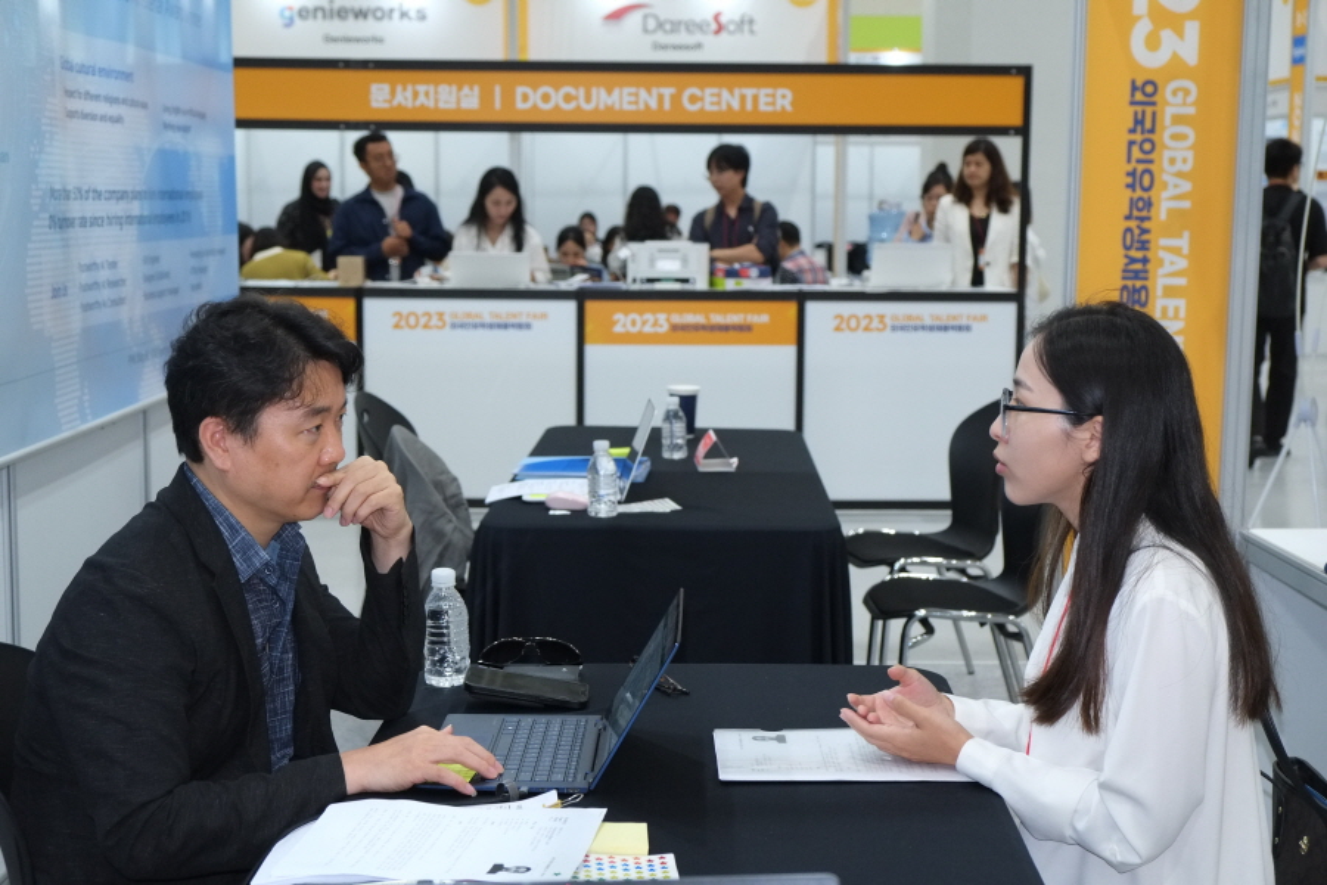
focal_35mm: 51
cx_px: 664
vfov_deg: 26.5
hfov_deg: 38.9
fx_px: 1880
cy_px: 442
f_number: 4
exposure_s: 1/125
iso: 1600
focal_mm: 34.3
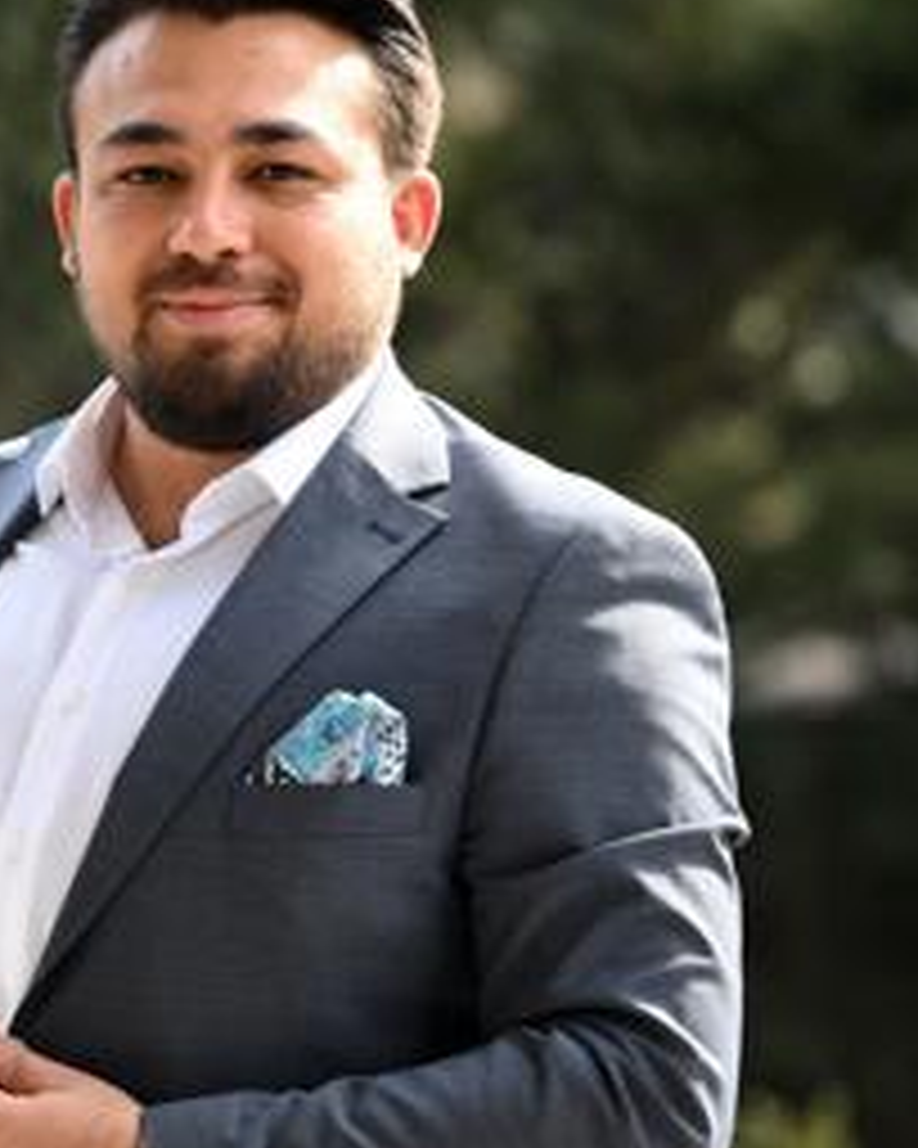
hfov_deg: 4.6
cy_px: 671
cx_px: 178
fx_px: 11547
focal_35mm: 340
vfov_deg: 5.7
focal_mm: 150
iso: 800
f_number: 2.8
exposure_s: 1/2000
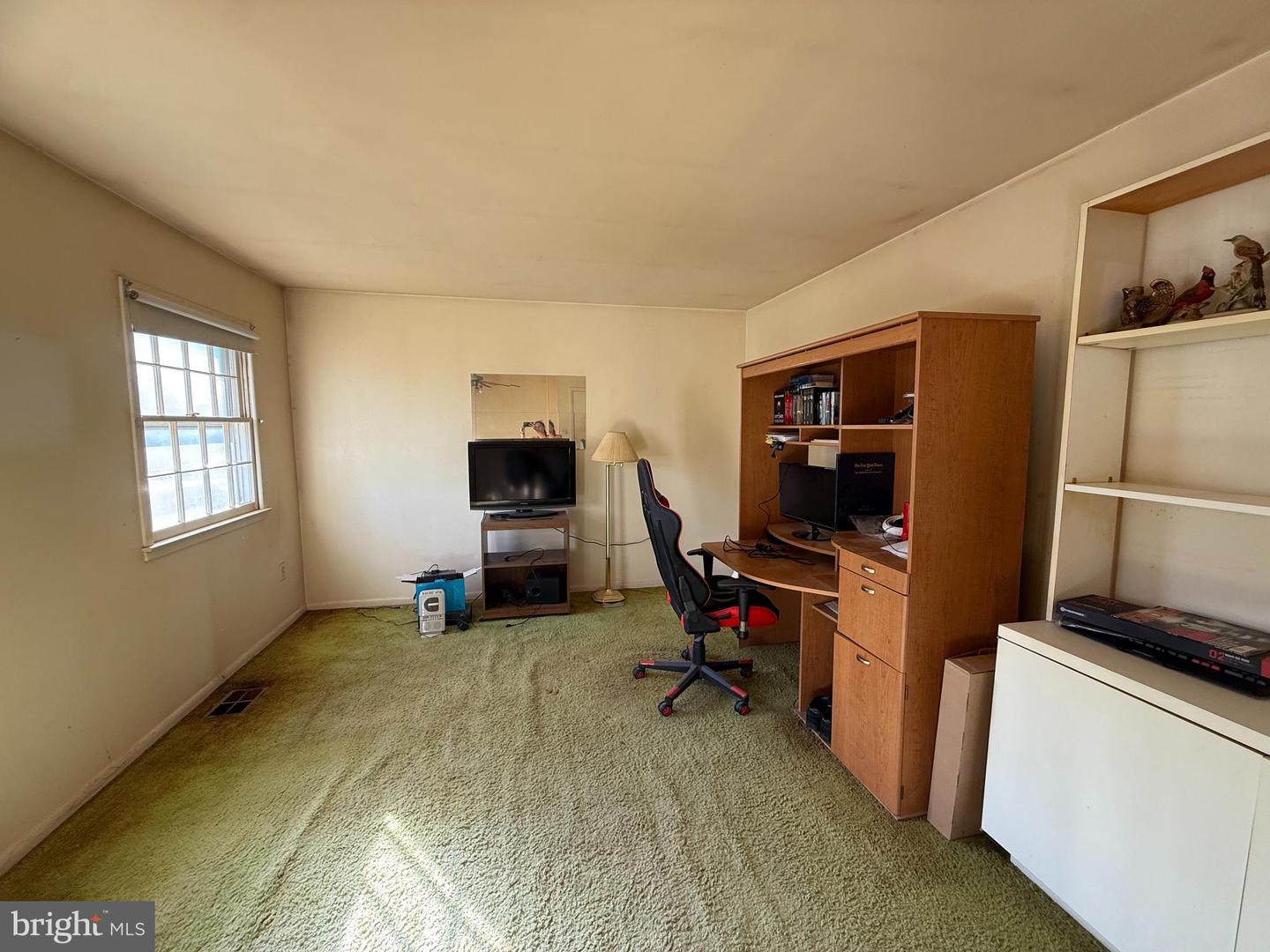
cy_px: 476
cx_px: 635
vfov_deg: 85.7
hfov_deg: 102.1
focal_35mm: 14
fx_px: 514
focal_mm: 2.22
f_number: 2.2
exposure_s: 1/99
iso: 100
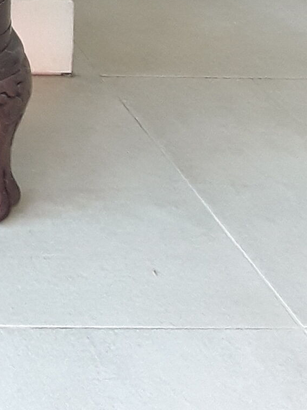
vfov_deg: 15.0
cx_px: -348
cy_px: -287
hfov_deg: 11.2
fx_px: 1383
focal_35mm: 117
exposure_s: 1/33
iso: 64
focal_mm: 2.91
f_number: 1.9
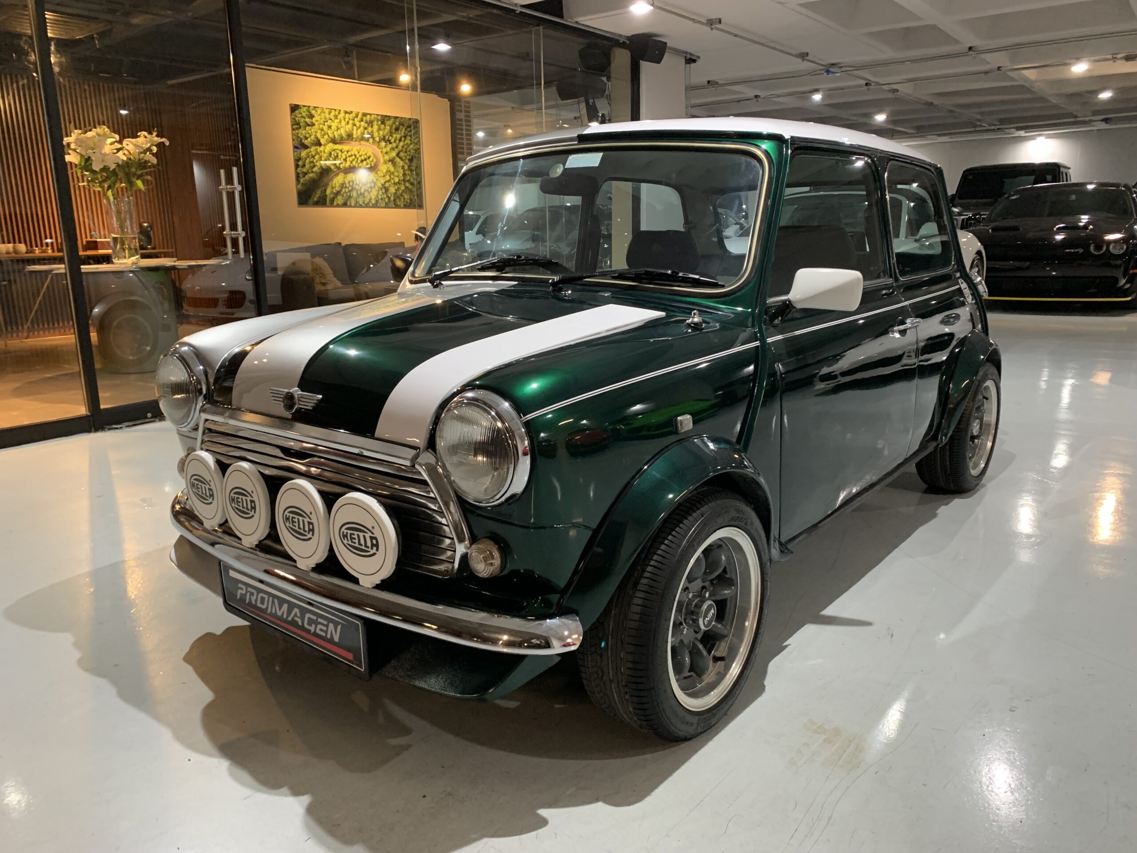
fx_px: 854
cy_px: 426
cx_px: 568
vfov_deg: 53.1
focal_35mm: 26
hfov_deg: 67.3
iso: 320
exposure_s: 1/40
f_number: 1.8
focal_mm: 4.25
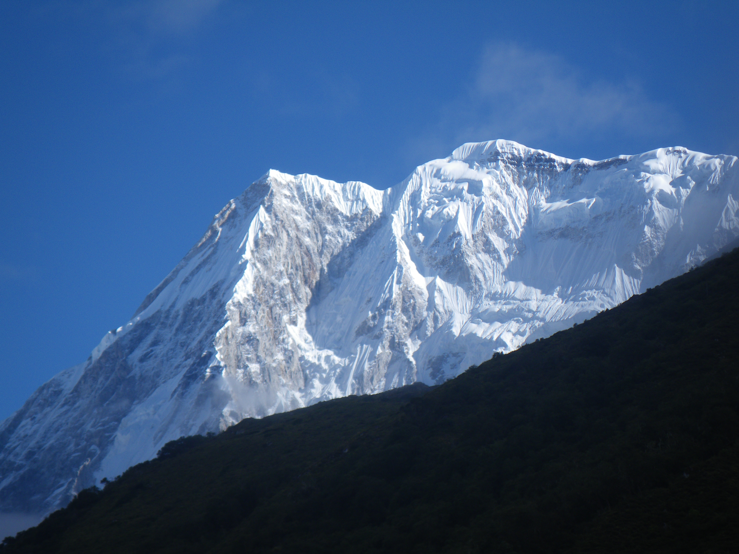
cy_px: 277
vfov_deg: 10.6
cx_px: 370
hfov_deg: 14.1
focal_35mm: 140
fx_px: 2989
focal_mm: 25
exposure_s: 1/250
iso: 50
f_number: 5.5
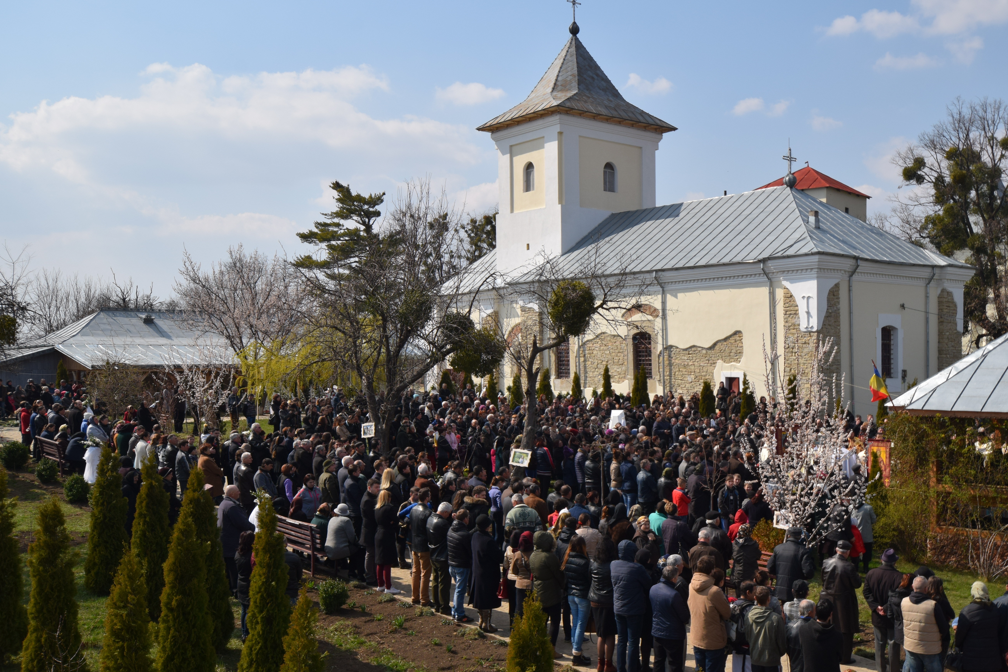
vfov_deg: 35.0
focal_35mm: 38
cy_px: 362
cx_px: 578
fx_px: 1064
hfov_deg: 50.5
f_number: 10
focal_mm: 22
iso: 200
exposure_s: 1/400
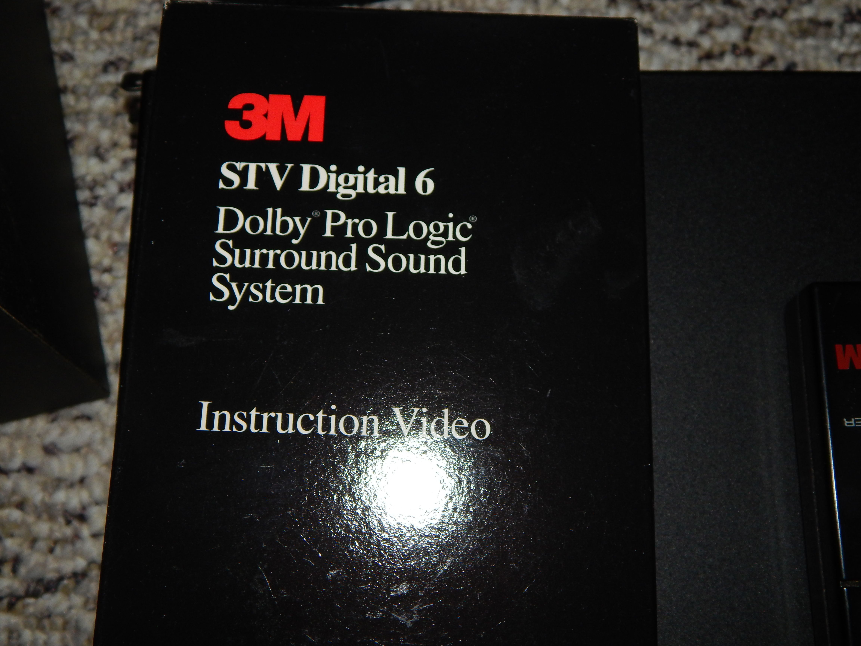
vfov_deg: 33.6
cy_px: 323
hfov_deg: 43.9
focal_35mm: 43
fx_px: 1070
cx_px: 430
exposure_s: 1/30
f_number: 7.1
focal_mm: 7.7
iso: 200
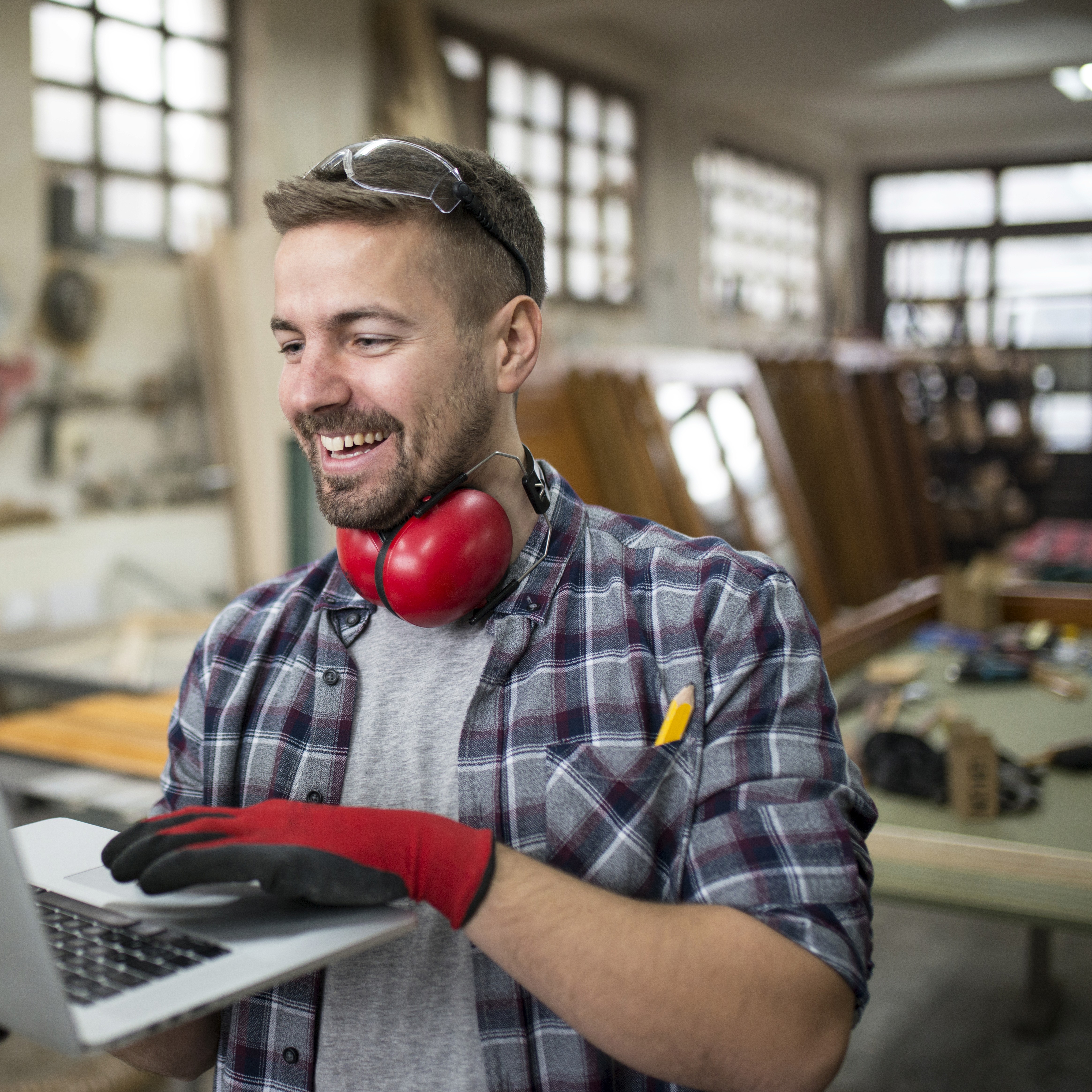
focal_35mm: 47
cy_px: 541
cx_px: 263
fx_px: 1677
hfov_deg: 35.2
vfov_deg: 36.1
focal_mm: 35
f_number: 1.4
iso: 640
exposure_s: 1/320
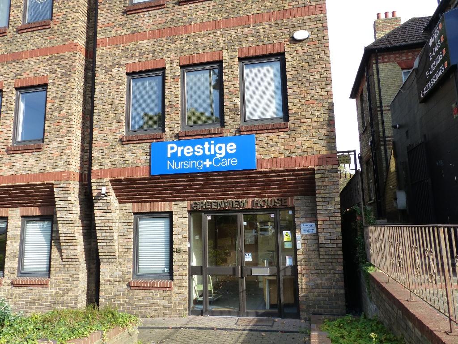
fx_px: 331
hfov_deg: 69.4
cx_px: 229
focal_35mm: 25
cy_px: 172
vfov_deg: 54.9
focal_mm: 4.5
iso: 160
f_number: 4
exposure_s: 1/250
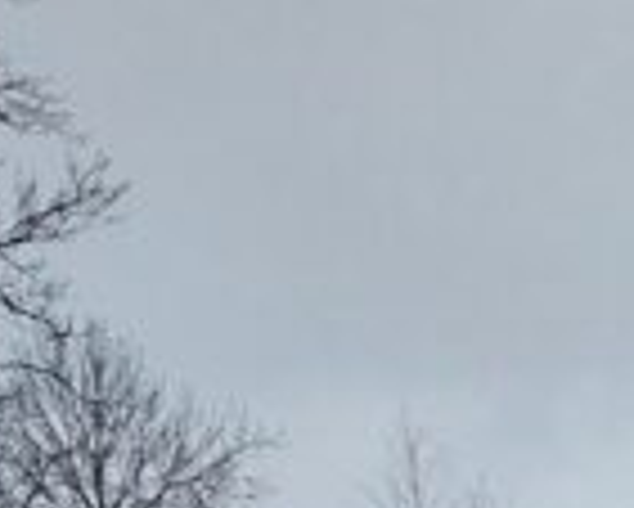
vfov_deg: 8.0
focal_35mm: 170
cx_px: 1803
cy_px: 1434
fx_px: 3192
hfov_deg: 9.3
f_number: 1.8
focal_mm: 5.23
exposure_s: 1/50
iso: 32
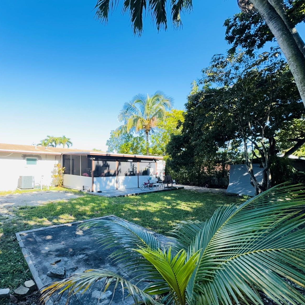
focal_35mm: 17
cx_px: 98
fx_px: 169
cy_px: 153
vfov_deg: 84.0
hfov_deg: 80.8
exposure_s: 1/314
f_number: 2.2
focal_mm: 2.22
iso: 40
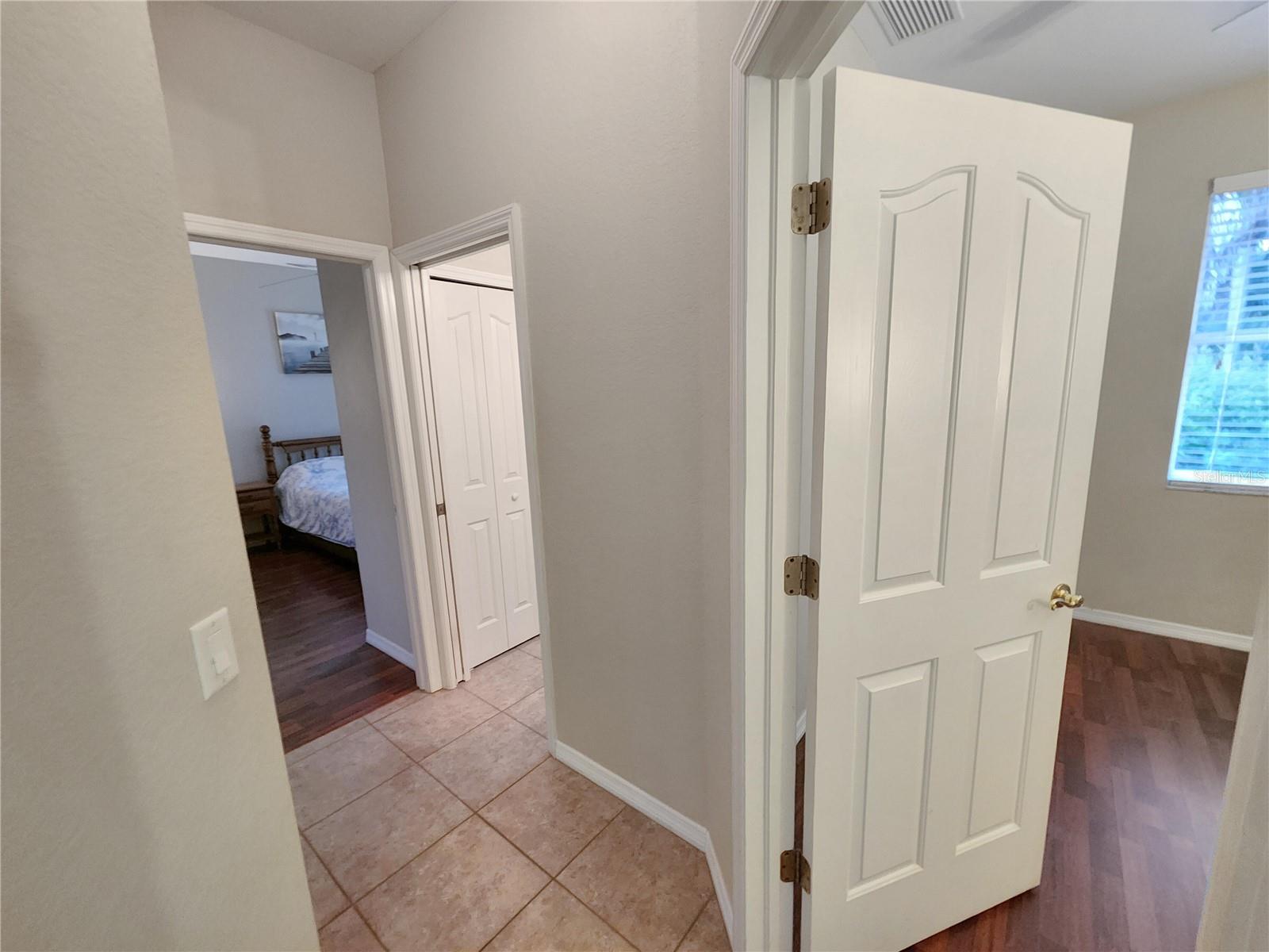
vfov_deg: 89.9
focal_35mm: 13
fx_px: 477
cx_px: 634
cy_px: 476
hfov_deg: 106.2
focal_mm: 2.2
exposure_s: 1/30
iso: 320
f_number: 2.2
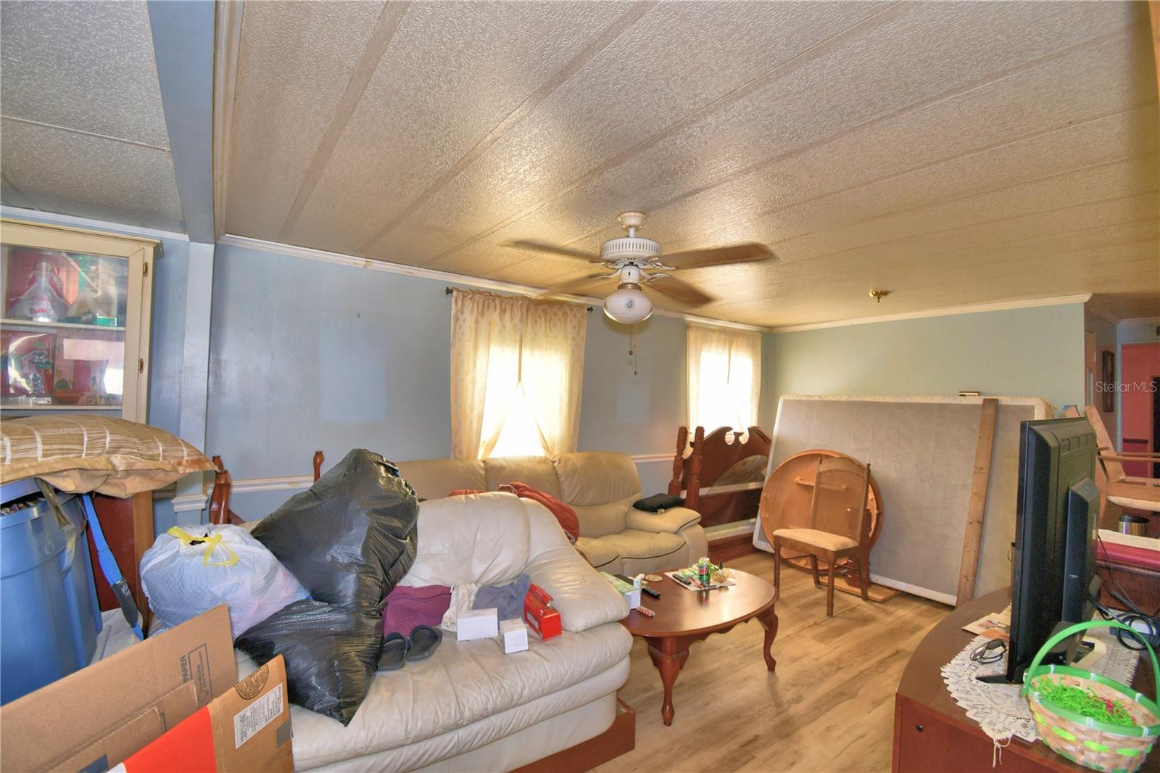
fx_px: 483
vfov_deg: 77.3
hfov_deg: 100.4
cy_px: 386
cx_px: 580
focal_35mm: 15
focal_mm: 10
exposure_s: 1/60
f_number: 4.5
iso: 160
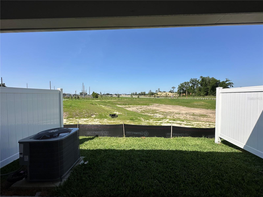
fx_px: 106
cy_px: 98
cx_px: 132
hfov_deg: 102.1
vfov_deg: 85.7
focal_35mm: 14
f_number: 2.2
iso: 50
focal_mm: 2.22
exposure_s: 1/2506
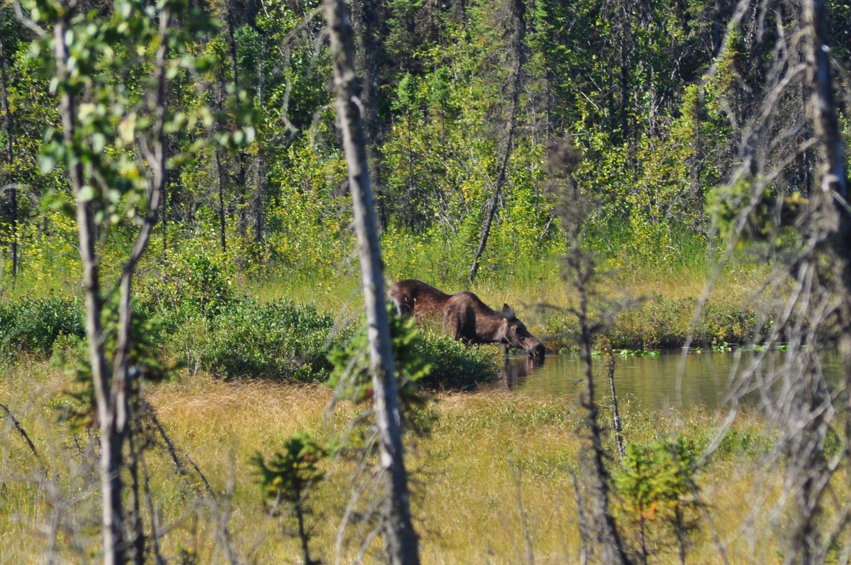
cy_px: 282
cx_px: 426
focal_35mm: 450
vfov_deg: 3.0
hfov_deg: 4.6
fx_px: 10622
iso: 320
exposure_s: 1/250
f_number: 10
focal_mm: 300
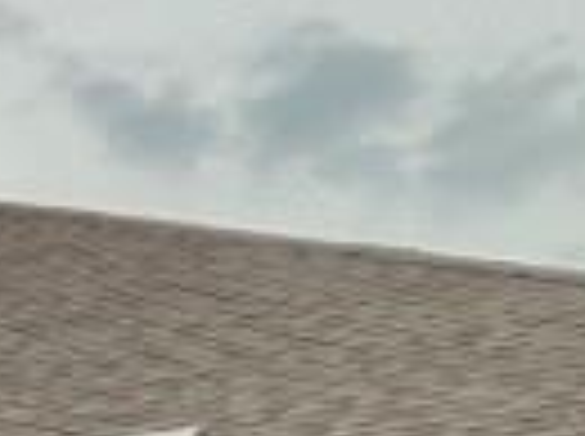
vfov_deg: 6.4
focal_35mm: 213
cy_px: 1321
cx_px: -1368
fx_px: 3593
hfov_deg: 7.7
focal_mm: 3
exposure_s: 1/1786
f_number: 1.8
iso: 25
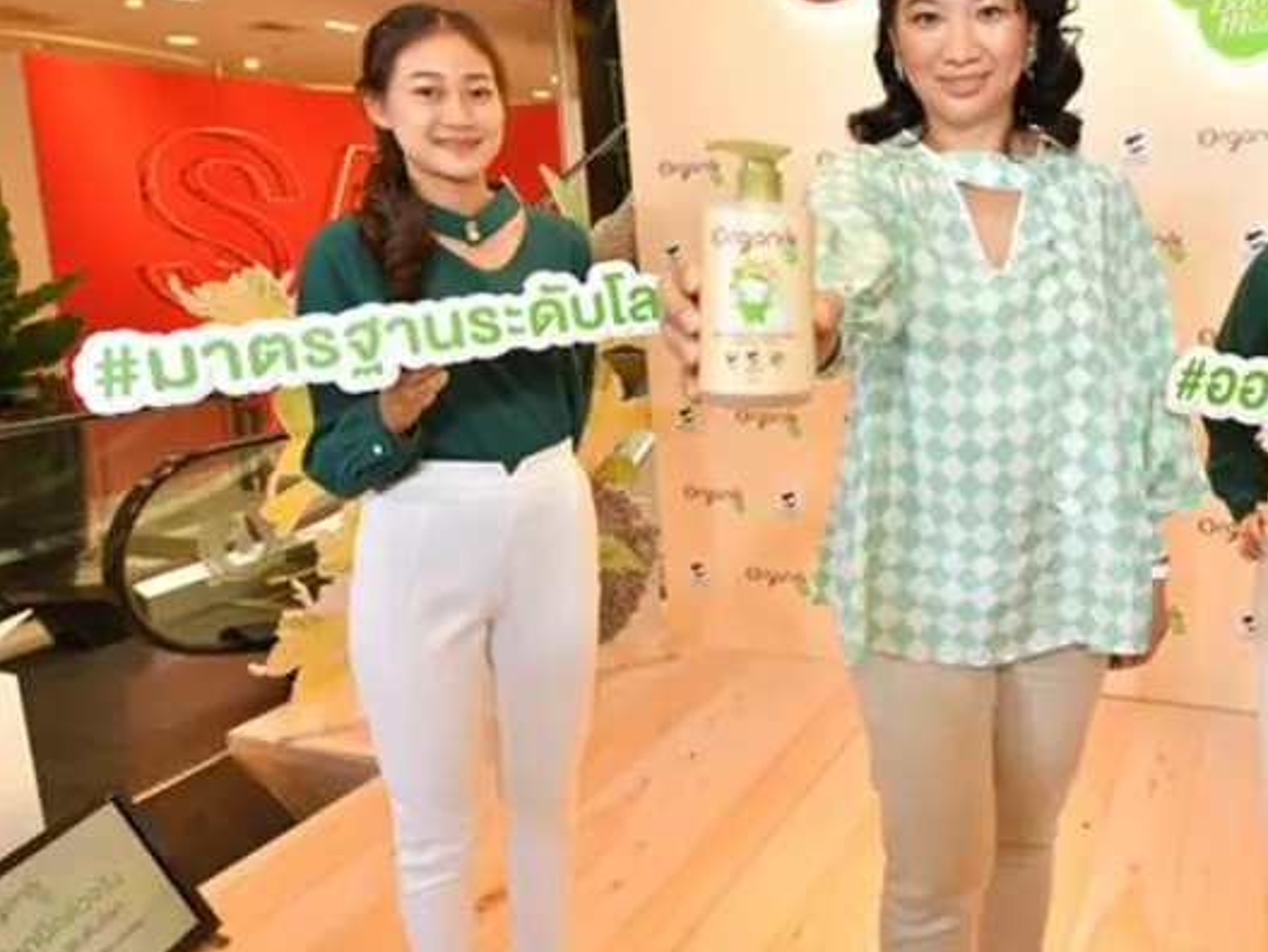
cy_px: 364
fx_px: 990
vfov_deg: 50.9
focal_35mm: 27
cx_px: 936
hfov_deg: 61.9
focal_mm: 19
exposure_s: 1/100
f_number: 4.5
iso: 360
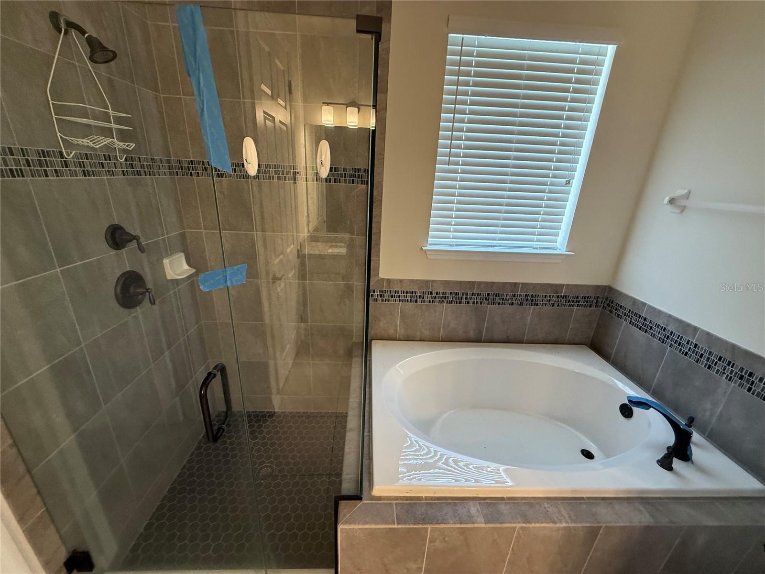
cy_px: 287
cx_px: 382
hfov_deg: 102.1
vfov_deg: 85.7
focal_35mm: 14
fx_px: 309
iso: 320
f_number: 2.2
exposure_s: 1/120
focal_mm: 2.22
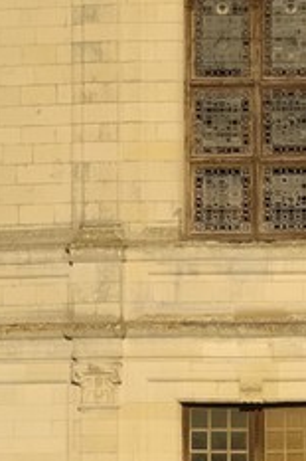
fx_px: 8159
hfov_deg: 2.1
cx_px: 280
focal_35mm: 639
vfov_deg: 3.2
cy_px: -681
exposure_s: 1/160
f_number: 10
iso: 100
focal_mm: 62
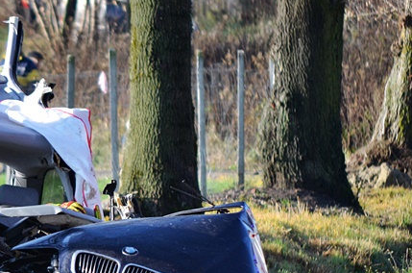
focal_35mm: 699
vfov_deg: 2.0
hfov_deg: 3.0
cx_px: 27
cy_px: 247
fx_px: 7982
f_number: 5.6
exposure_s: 1/500
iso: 360
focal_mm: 200
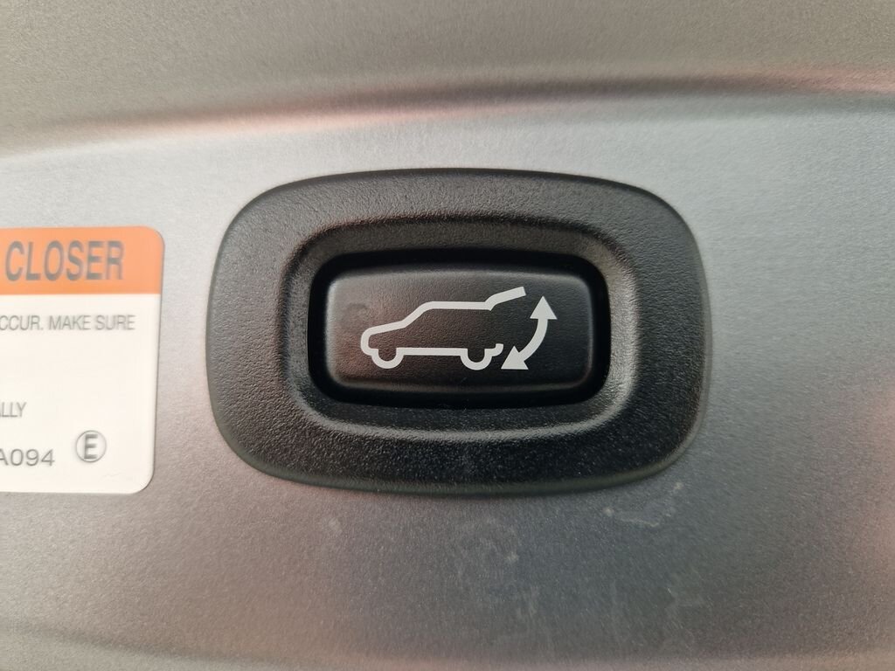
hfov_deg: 73.9
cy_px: 336
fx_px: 595
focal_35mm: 23
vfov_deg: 58.9
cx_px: 448
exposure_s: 1/320
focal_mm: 5.4
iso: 50
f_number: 1.8
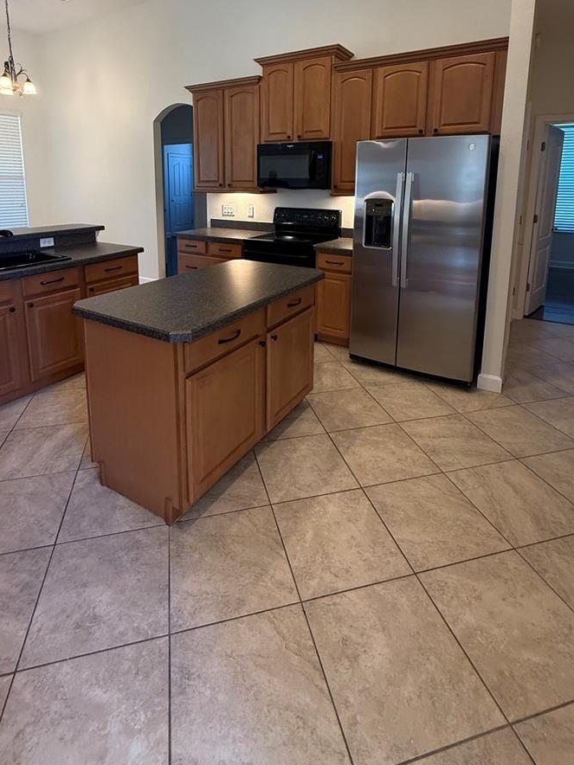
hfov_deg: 68.6
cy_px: 248
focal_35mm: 19
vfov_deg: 81.5
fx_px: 420
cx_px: 270
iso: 320
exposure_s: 1/60
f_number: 2.2
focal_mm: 2.22
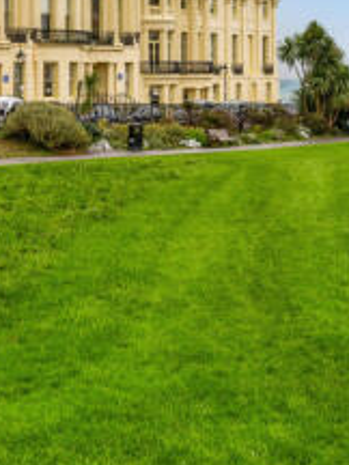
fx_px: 1371
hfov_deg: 14.5
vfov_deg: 18.9
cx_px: 195
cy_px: 31
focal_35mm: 102
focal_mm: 35
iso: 500
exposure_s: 1/100
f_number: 10
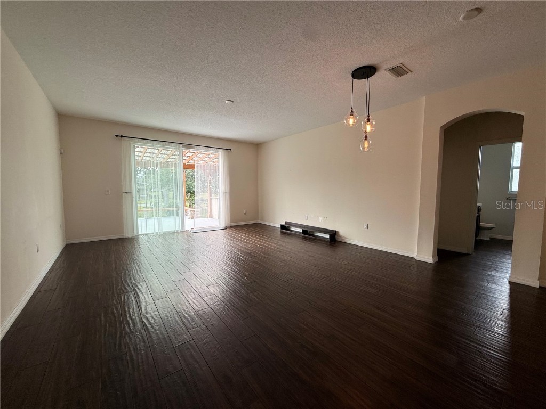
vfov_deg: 85.7
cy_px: 204
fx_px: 221
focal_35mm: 14
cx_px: 273
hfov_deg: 102.1
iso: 64
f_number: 2.2
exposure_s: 1/120
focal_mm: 2.22
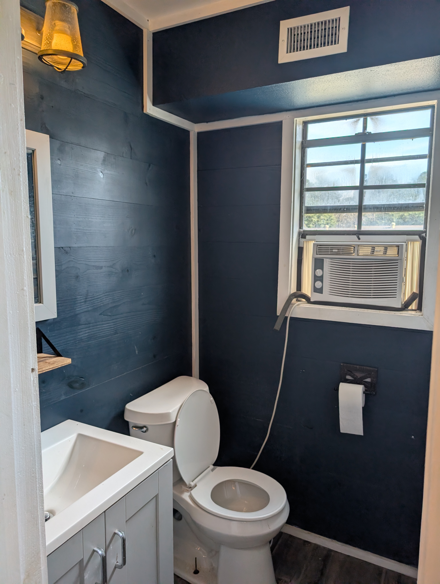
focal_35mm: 24
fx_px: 406
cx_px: 220
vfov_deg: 71.5
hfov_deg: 56.9
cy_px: 292
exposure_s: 1/195
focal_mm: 6.9
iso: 22
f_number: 1.68
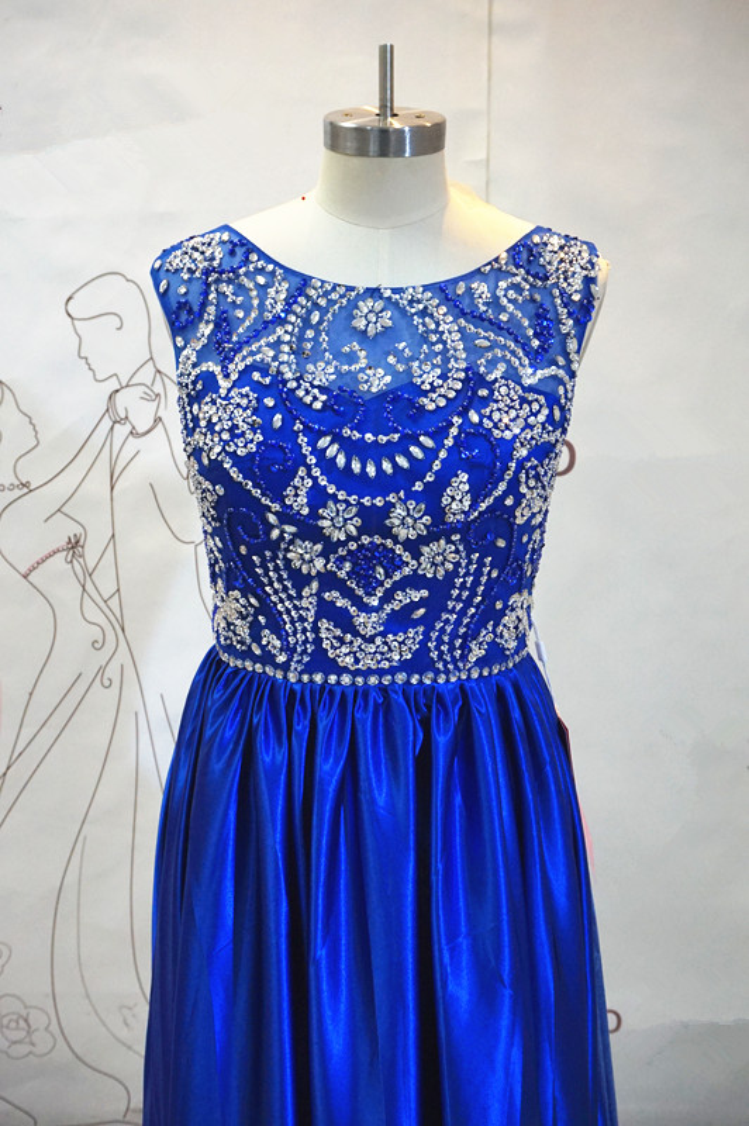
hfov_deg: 38.3
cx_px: 374
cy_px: 563
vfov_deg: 55.1
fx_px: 1078
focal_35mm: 34
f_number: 5.6
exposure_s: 1/80
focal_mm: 23
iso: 1250
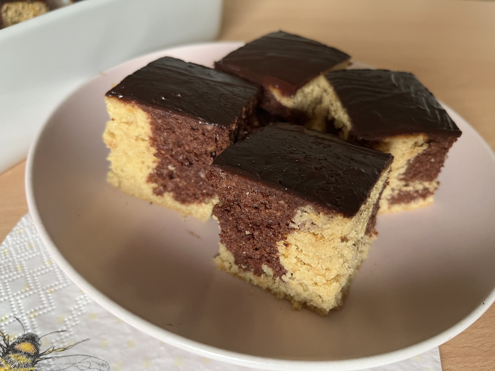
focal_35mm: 26
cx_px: 248
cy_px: 186
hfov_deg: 67.3
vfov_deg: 53.1
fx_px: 372
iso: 125
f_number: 1.6
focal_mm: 5.1
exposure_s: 1/66
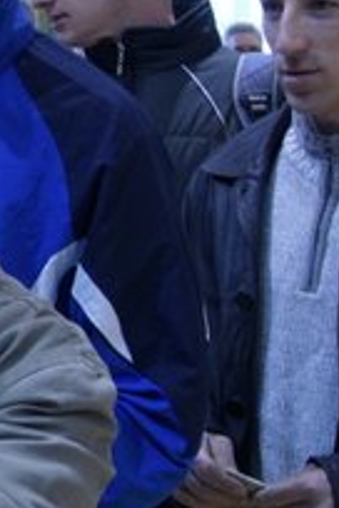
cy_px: 181
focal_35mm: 153
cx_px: -222
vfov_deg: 13.4
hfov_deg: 8.7
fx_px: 2161
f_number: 3.5
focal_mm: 26
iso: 1000
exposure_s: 1/200
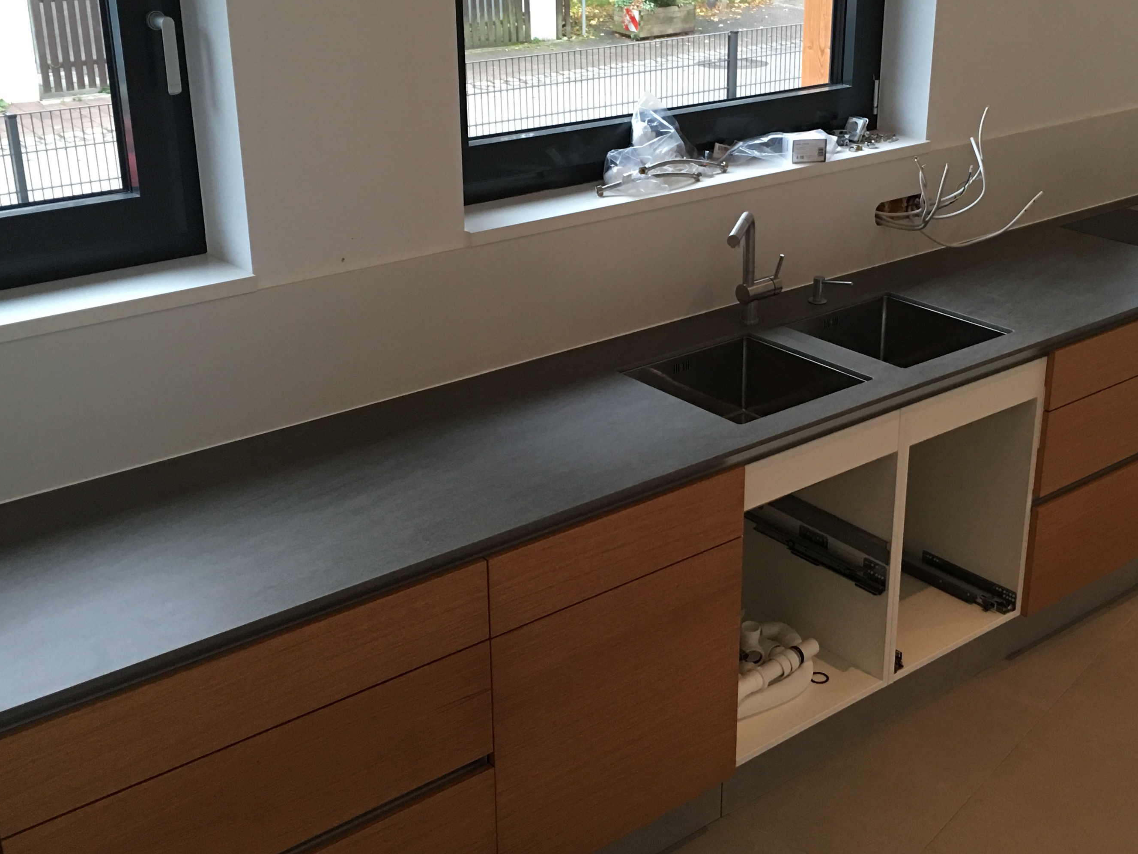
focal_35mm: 44
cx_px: 686
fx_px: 1447
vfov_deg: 32.8
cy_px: 371
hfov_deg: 42.7
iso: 80
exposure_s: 1/17
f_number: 2.2
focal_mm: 4.15
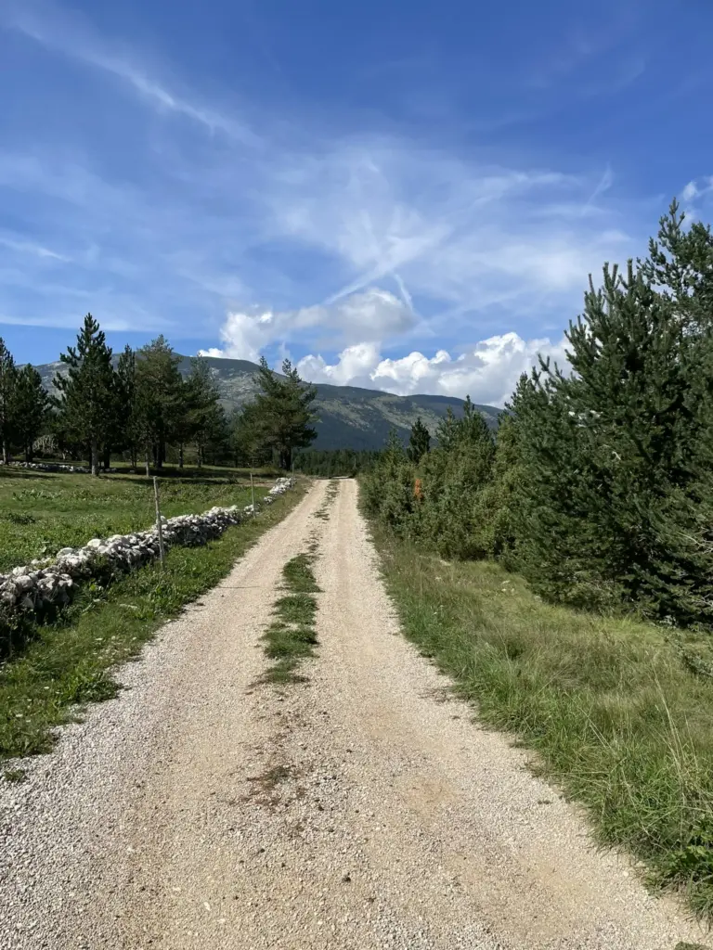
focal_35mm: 26
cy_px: 475
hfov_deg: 53.1
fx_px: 714
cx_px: 356
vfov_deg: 67.3
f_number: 1.6
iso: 32
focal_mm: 4.2
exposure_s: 1/4464
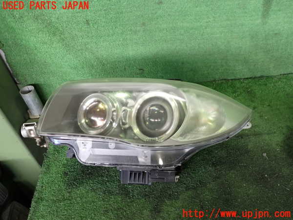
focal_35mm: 30
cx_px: 146
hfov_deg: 60.0
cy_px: 110
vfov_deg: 46.8
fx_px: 254
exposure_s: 1/30
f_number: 2.3
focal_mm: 5.4
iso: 200
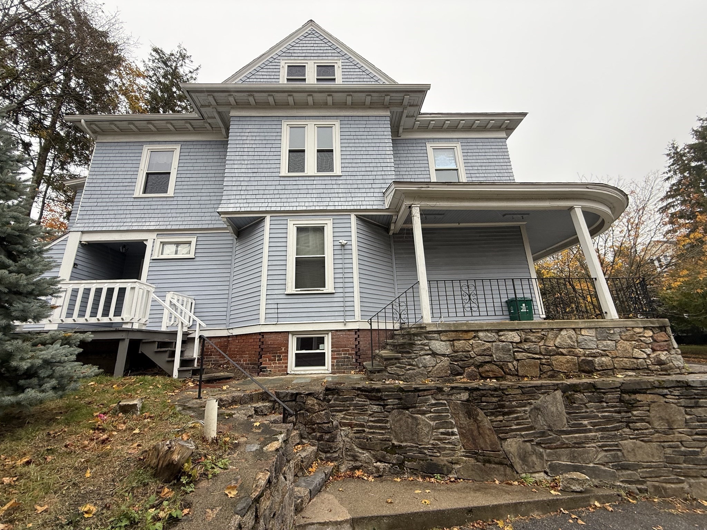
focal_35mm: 14
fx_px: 286
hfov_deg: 102.1
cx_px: 354
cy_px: 265
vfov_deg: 85.7
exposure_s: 1/137
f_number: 2.2
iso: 50
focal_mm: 2.22
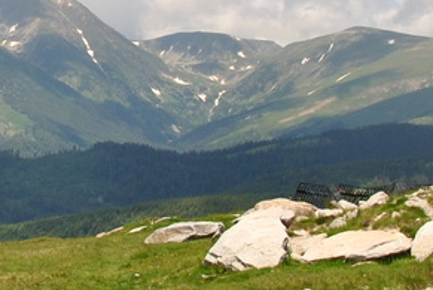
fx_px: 1566
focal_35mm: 130
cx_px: 33
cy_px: 91
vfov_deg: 10.6
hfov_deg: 15.5
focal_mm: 18
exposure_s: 1/250
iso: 100
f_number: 8
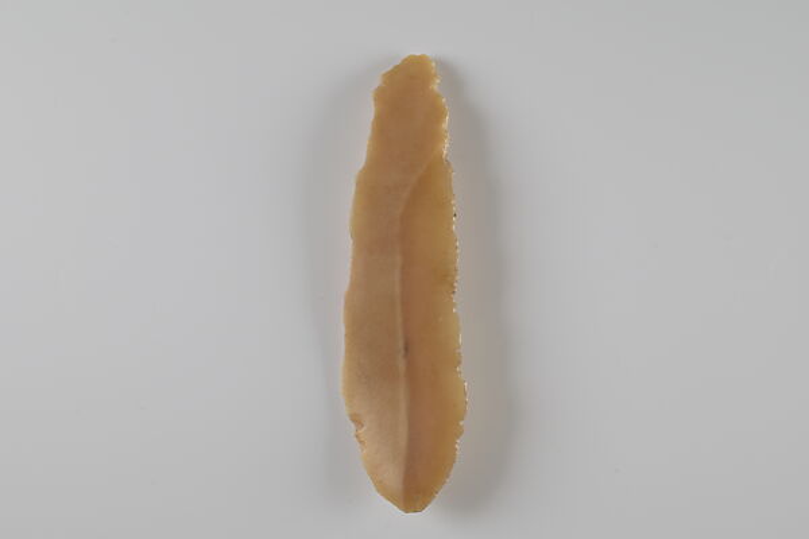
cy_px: 270
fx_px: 1348
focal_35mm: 60
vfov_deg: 22.6
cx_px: 404
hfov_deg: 33.4
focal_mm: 40
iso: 125
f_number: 16
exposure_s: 1/40
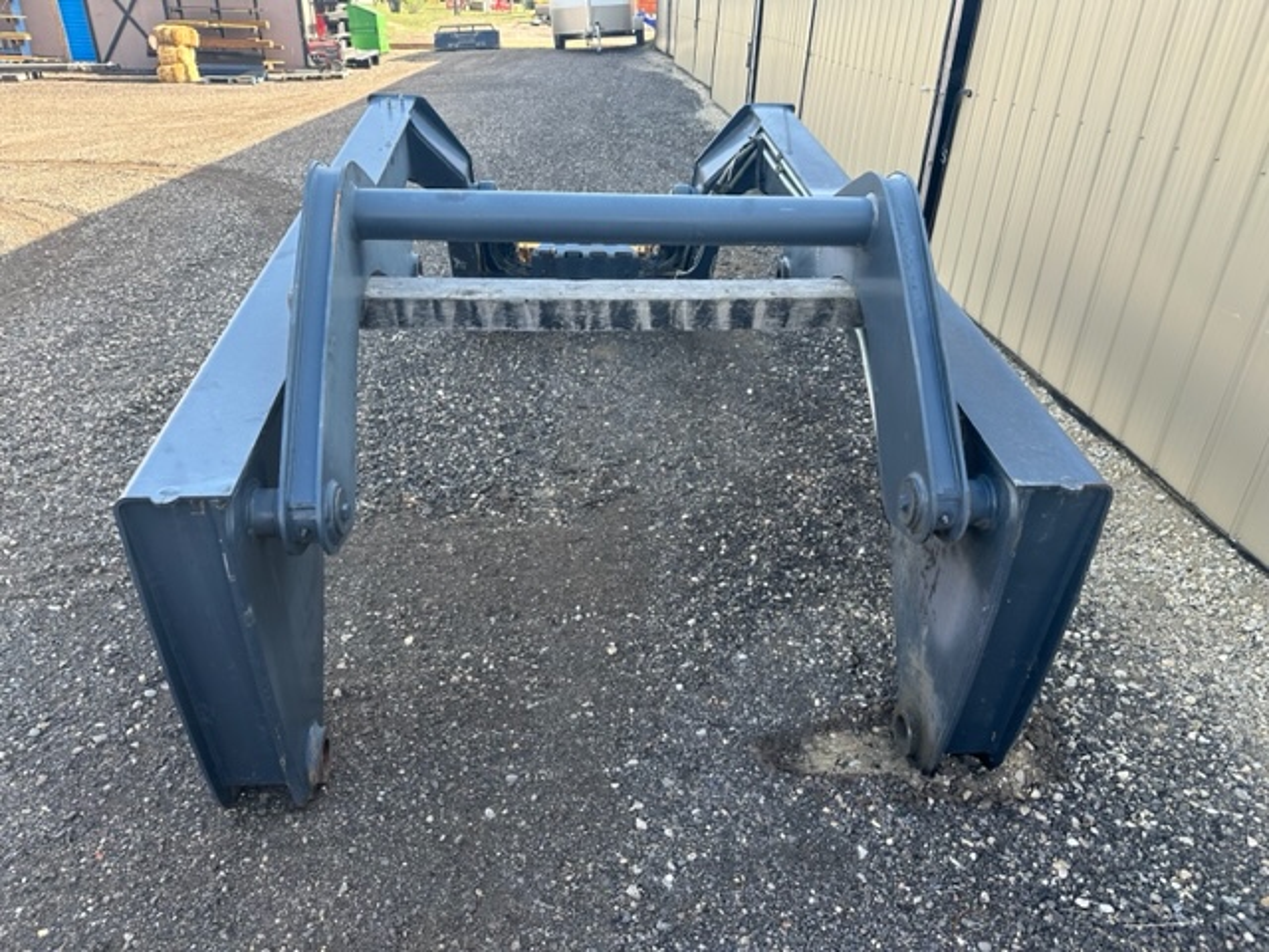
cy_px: 476
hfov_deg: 71.6
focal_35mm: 24
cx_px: 634
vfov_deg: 56.8
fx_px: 880
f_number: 1.78
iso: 80
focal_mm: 6.86
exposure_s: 1/389
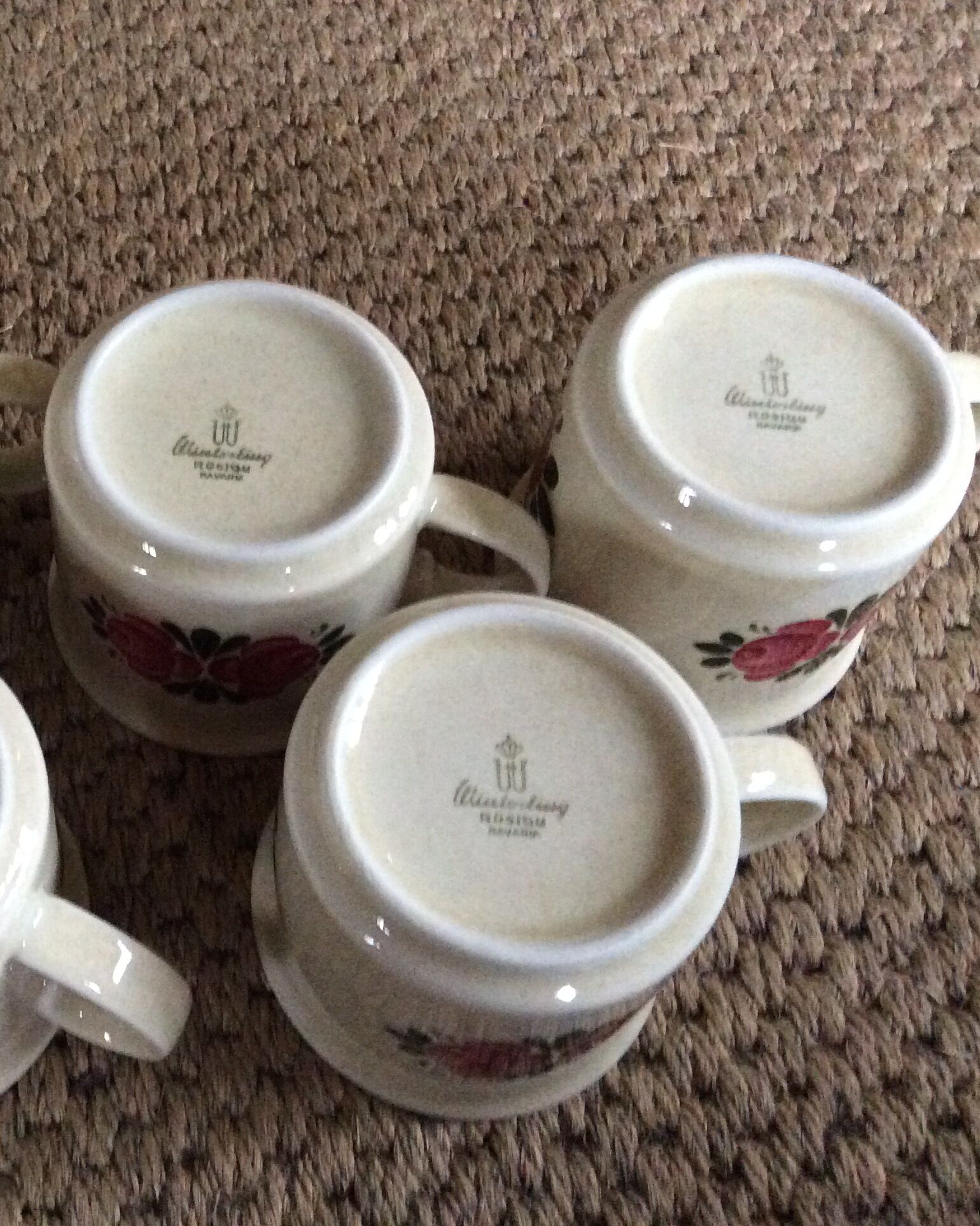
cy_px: 612
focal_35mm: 42
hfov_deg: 34.6
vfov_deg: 43.8
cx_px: 204
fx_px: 1523
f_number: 2.4
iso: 400
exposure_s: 1/17
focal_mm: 3.3
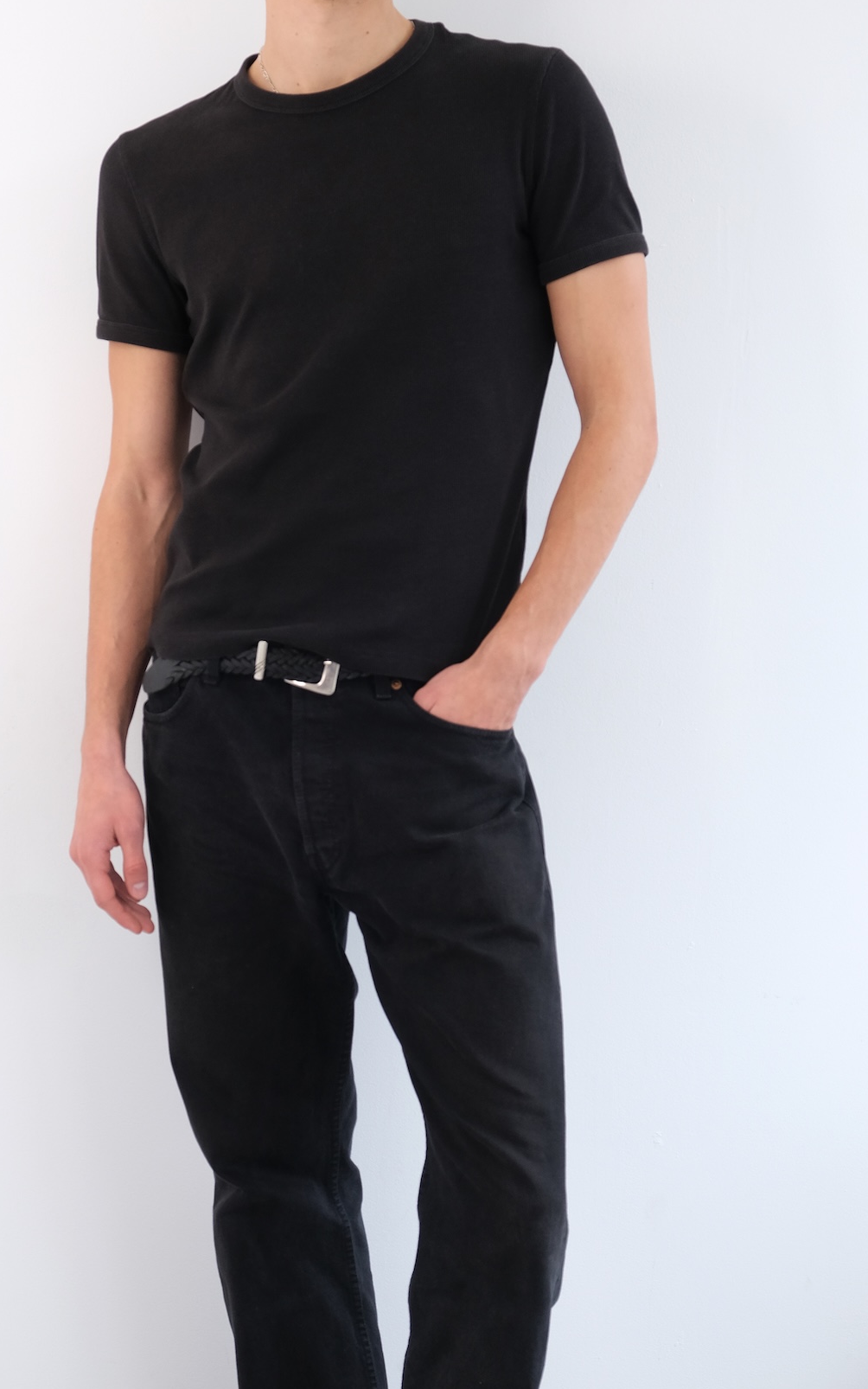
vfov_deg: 30.2
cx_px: 351
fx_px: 2573
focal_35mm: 68
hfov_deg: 19.1
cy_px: 766
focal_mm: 27.7
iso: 640
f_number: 4
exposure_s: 1/125
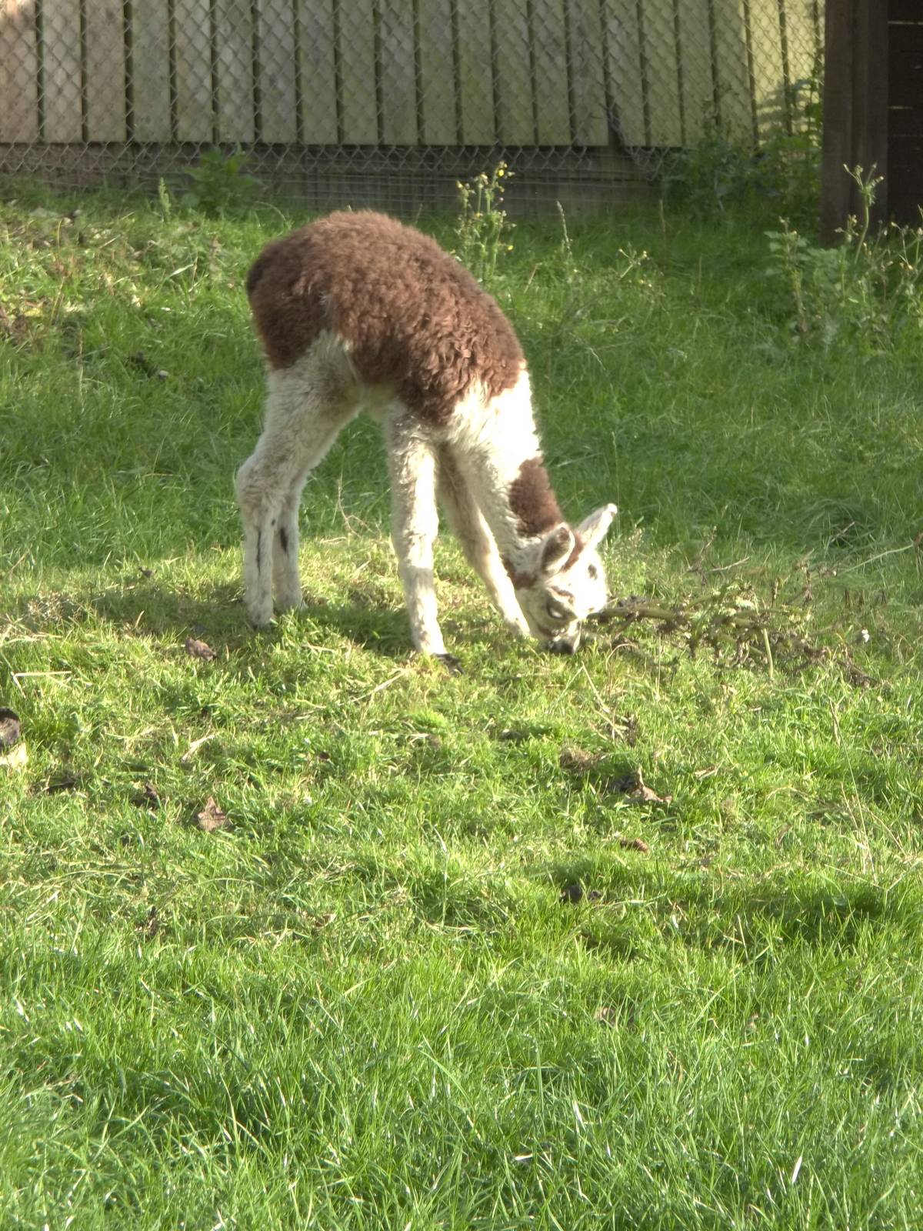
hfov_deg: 9.0
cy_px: 616
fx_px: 5866
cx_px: 462
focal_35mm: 165
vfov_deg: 12.0
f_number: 5.9
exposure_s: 1/80
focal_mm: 29.5
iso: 100
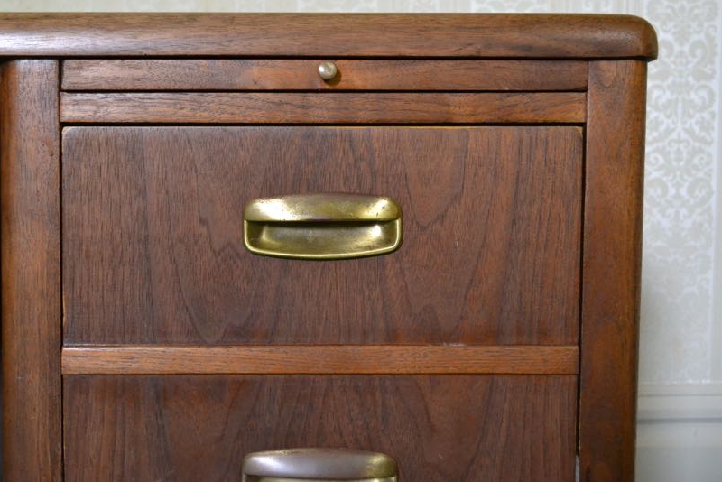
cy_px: 209
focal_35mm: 45
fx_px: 903
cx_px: 283
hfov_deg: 43.3
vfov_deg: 29.9
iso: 3200
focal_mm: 24
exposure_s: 1/60
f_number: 5.6
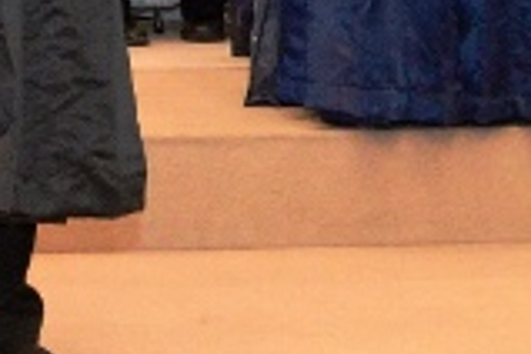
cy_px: -524
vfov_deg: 8.1
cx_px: -291
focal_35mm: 155
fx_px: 2286
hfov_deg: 12.5
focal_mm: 24
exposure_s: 1/180
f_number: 4
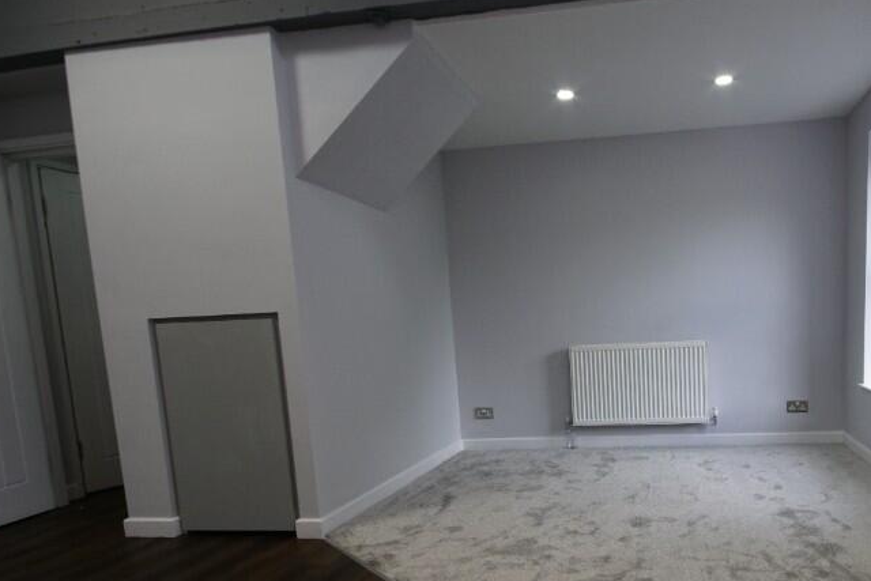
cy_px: 393
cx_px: 614
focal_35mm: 24
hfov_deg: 70.5
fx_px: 581
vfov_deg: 52.0
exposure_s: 1/13
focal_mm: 10
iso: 250
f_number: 11
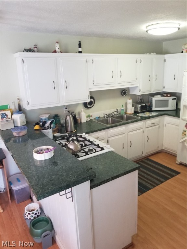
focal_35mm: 26
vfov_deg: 67.3
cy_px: 124
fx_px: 187
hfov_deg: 53.1
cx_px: 94
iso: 160
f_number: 1.7
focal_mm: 4.25
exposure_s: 1/24
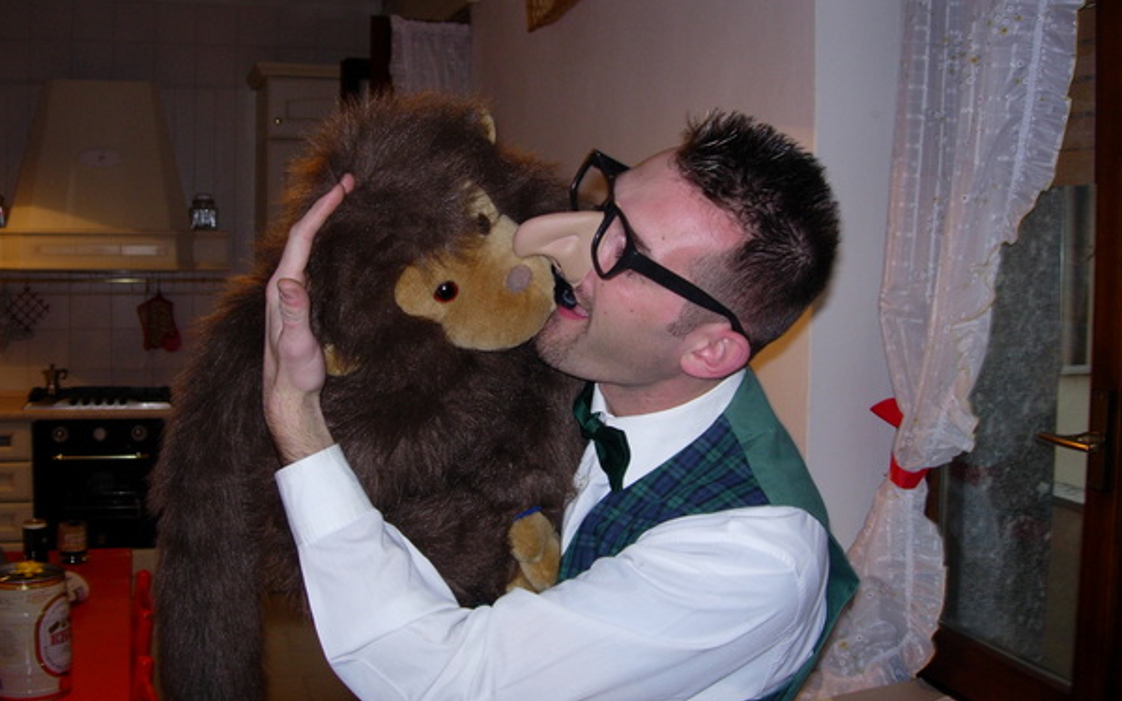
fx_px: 1315
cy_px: 312
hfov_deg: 46.2
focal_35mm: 43
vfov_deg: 29.8
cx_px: 529
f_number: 2.8
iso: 79
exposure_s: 1/64
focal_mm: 7.8
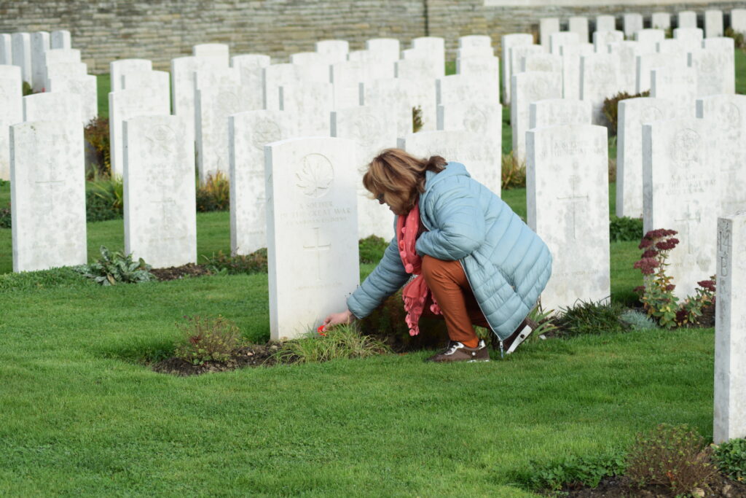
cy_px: 249
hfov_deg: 19.5
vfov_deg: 13.0
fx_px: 2176
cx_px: 373
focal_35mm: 105
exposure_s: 1/500
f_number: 5.6
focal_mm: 70
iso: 280
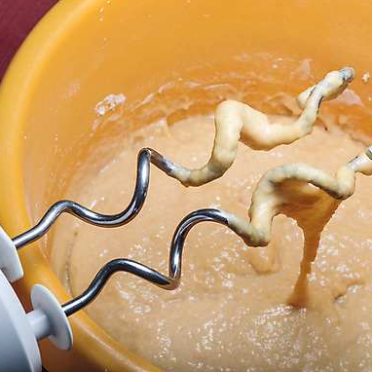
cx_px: 248
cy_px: 186
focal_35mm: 140
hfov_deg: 12.5
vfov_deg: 12.5
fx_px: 1702
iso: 50
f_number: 22
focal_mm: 105
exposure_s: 1/320
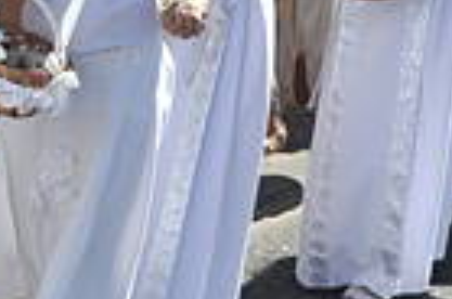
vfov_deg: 7.0
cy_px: -50
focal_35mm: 193
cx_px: -328
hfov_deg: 10.2
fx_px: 2418
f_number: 11
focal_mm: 21
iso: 400
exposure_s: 1/500
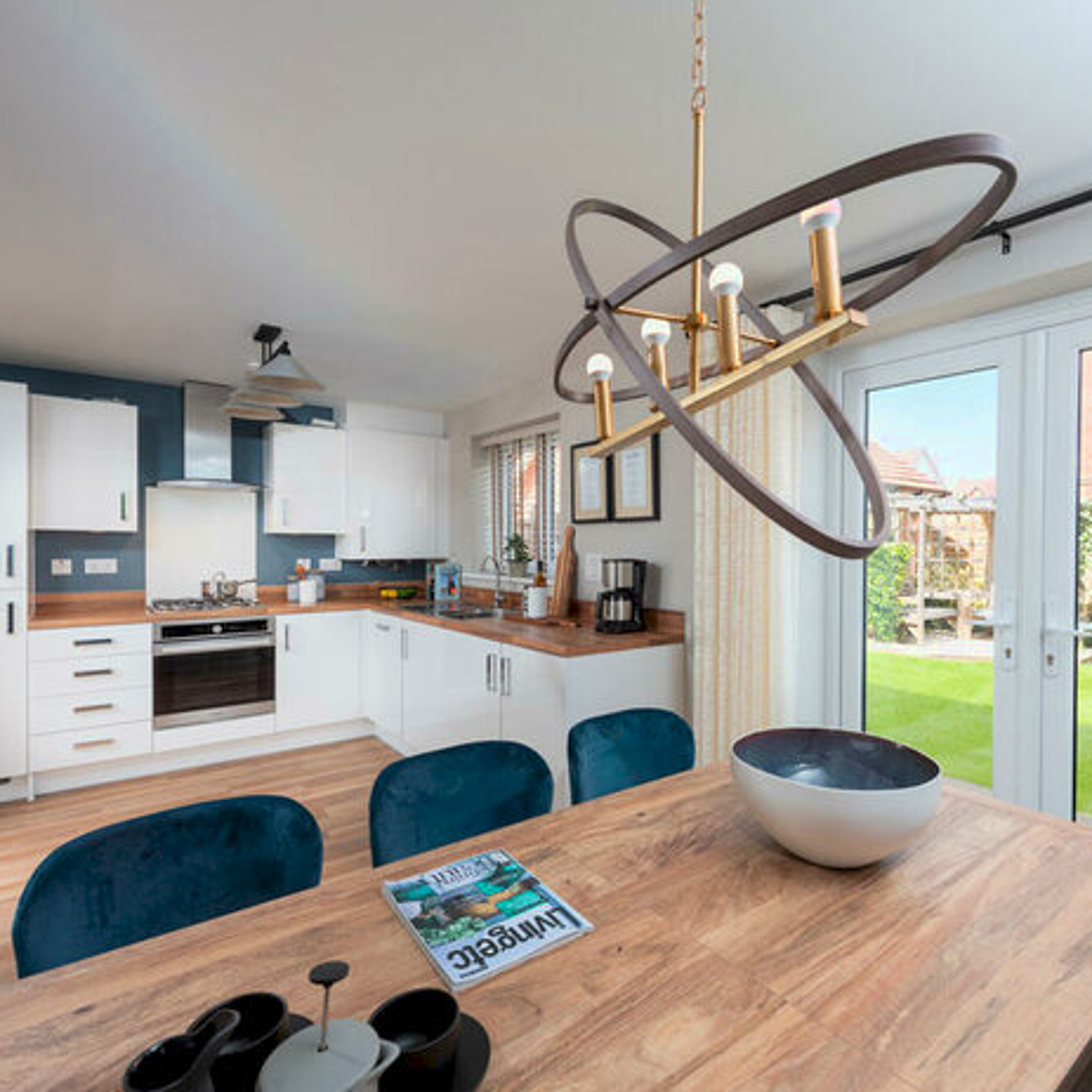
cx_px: 630
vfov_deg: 80.7
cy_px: 548
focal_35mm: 18
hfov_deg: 80.2
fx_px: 642
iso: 100
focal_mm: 14
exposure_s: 1/40
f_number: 11
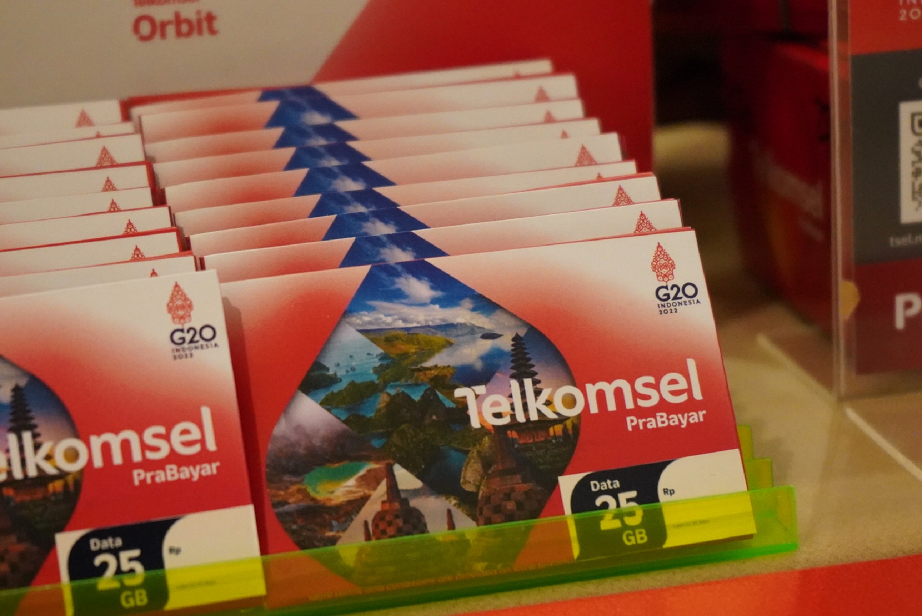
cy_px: 308
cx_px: 461
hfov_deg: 19.4
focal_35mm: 105
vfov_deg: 13.1
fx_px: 2690
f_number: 5.6
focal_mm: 70
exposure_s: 1/160
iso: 12800
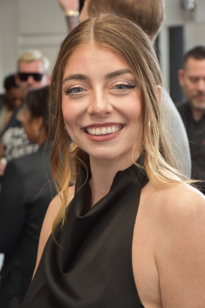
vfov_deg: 24.2
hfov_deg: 16.3
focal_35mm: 84
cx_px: 102
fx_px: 717
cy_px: 154
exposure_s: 1/125
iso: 800
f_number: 5.6
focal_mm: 56
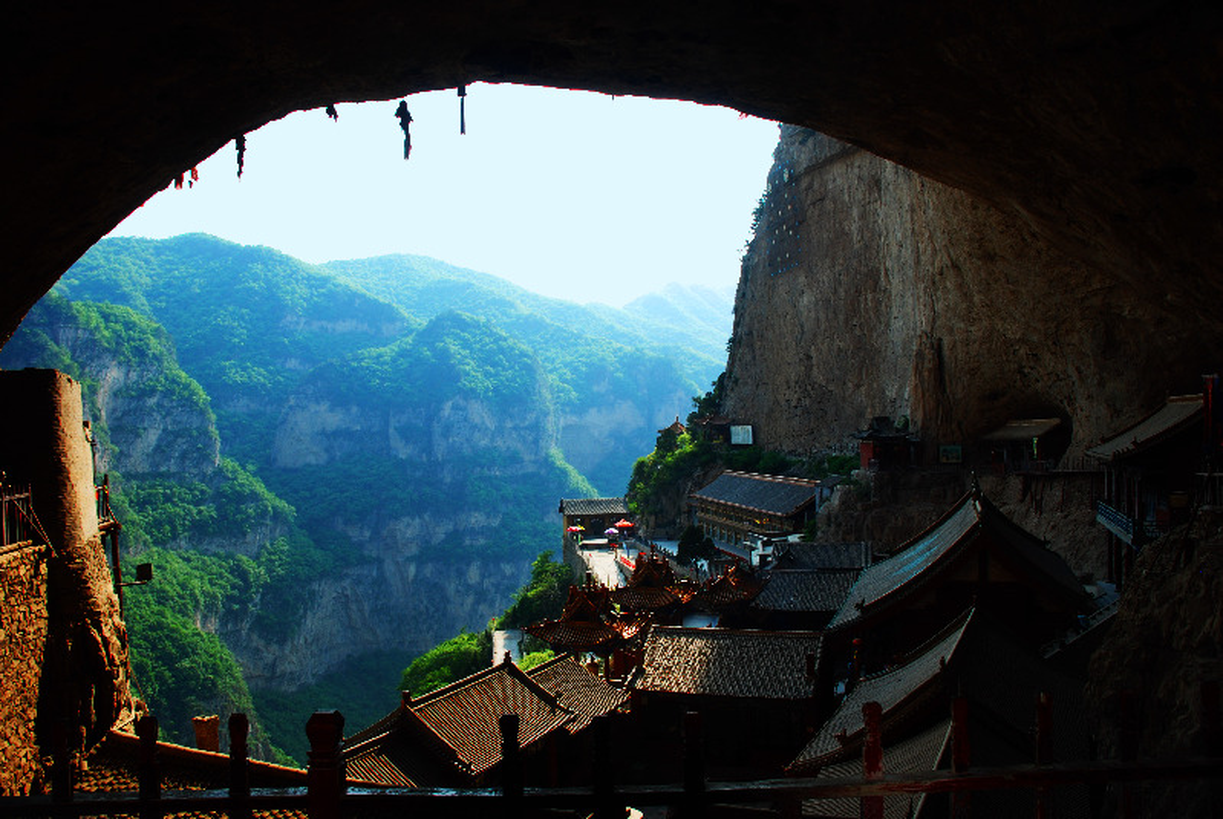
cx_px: 612
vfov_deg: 48.1
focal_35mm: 27
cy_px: 410
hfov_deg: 67.3
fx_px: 918
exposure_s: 1/200
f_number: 9
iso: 200
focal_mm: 18
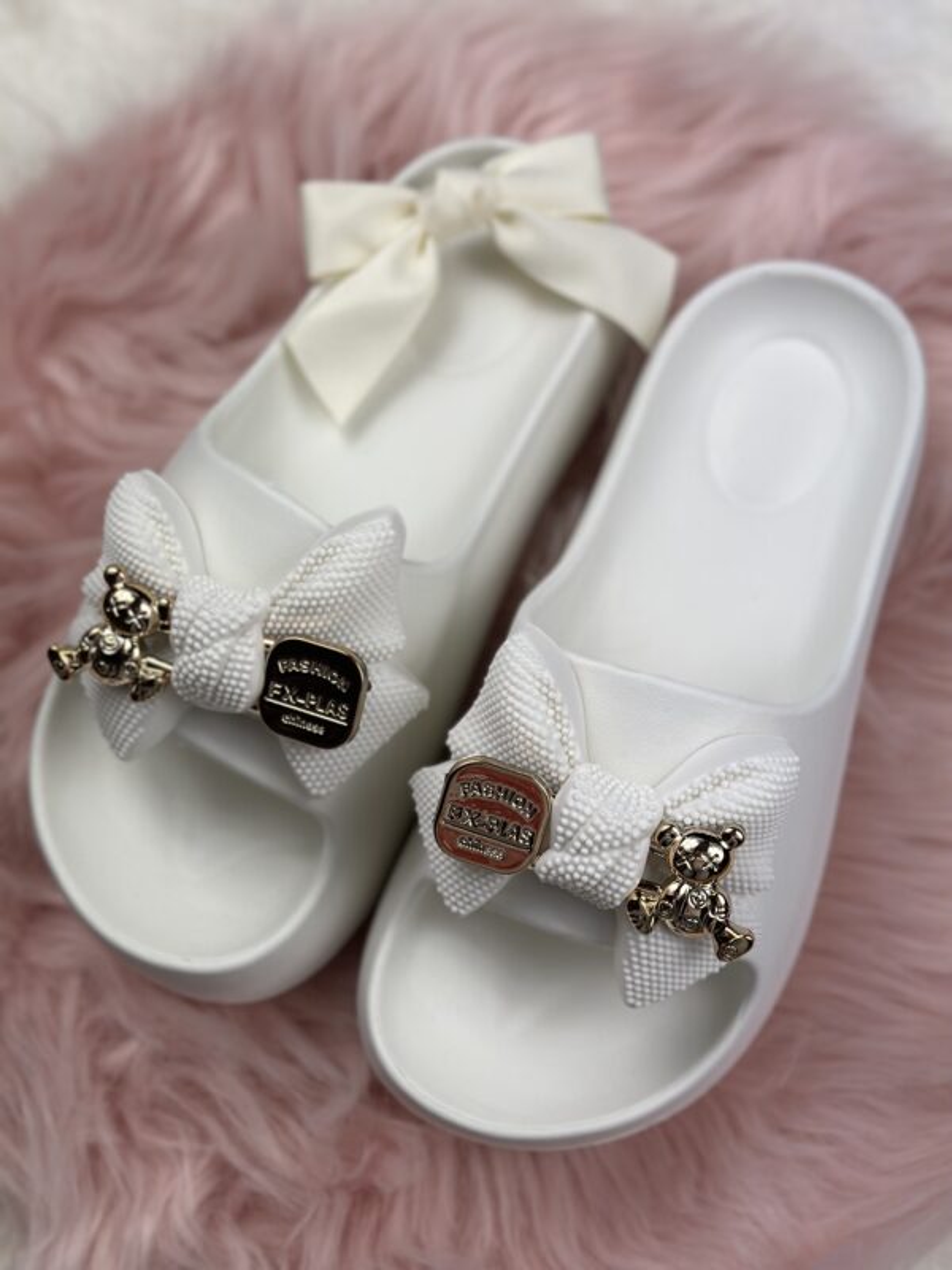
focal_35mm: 48
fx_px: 1760
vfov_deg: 39.7
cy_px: 635
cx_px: 476
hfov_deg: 30.3
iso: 80
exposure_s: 1/2252
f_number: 1.78
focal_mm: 6.86
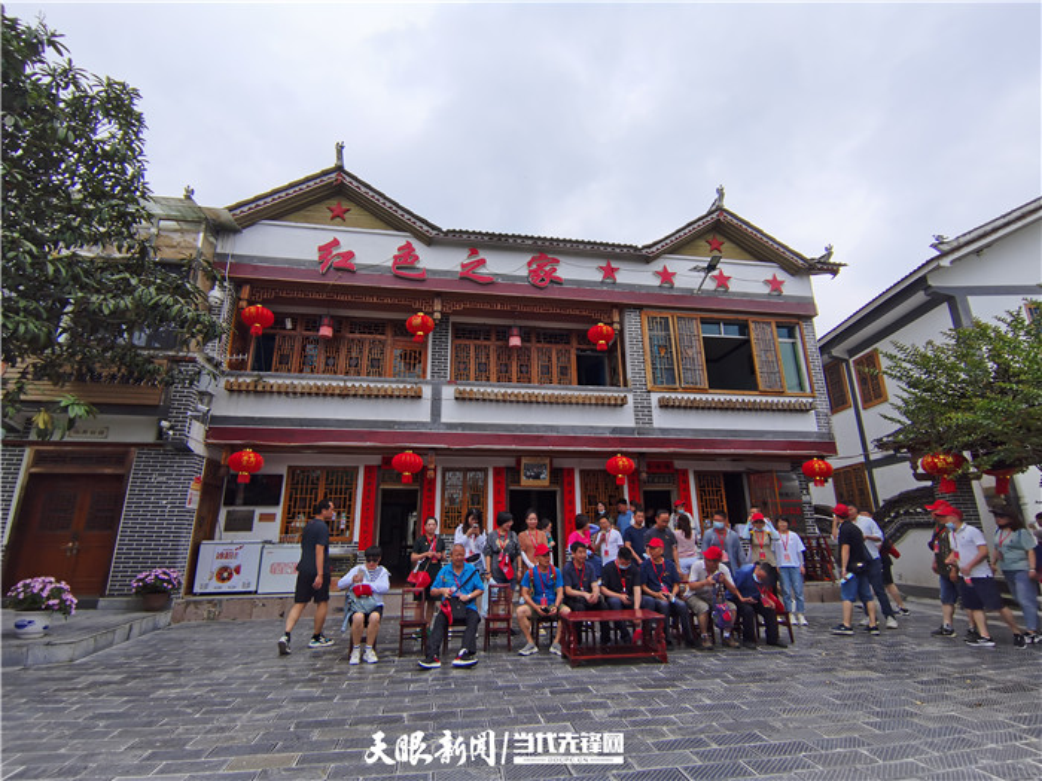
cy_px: 390
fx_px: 512
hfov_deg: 91.0
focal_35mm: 17
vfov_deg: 74.7
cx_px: 521
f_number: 2.2
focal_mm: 2.2
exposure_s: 1/1901
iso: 50
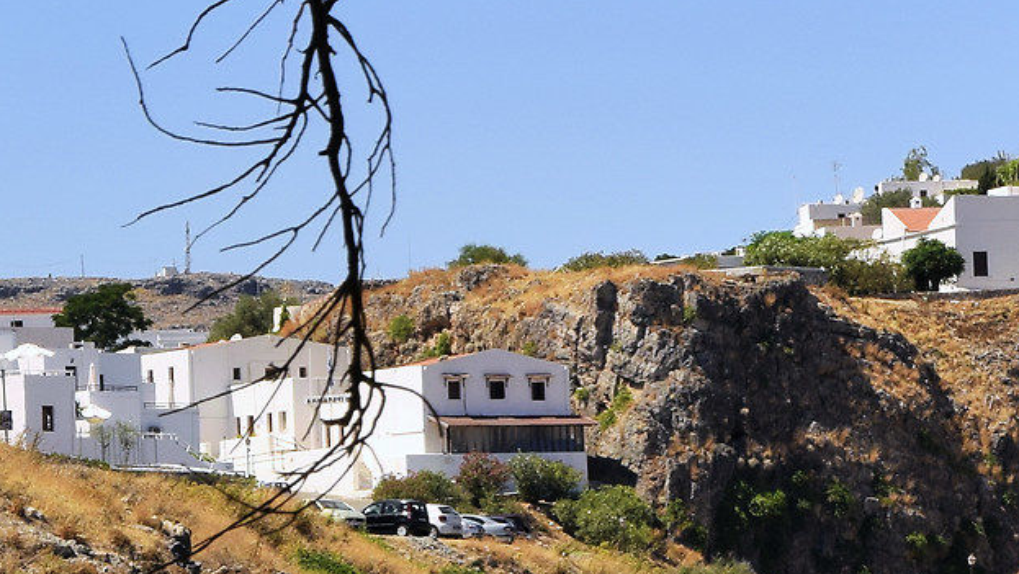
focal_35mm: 242
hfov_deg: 8.6
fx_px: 6541
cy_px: 388
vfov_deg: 5.0
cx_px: 1659
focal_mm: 40
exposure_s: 1/160
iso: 100
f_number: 13
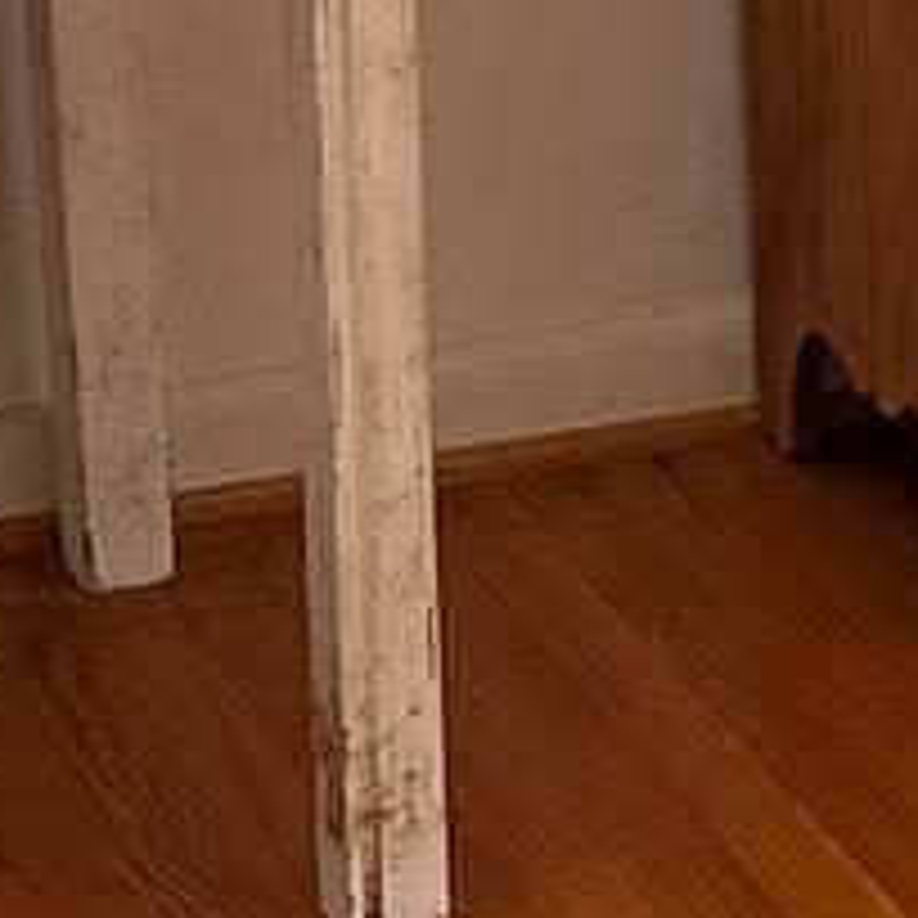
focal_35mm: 213
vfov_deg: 8.1
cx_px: 1156
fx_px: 6391
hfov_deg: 8.1
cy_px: -148
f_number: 1.78
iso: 250
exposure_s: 1/60
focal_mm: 6.86
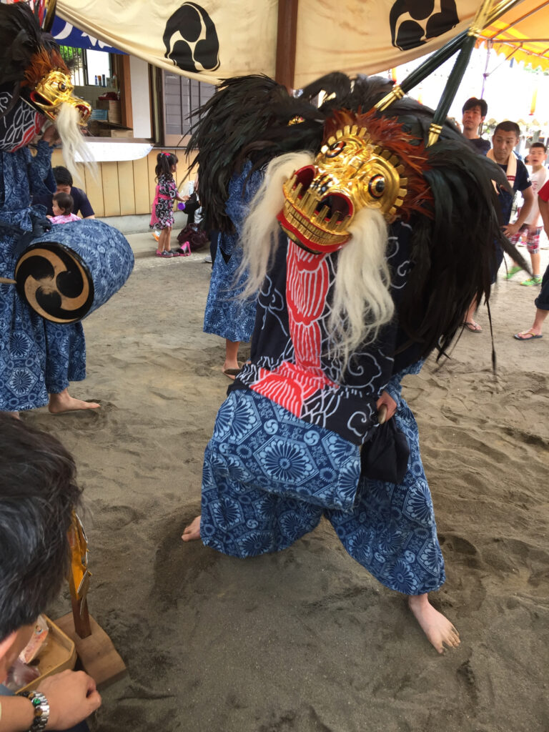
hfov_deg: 48.2
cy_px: 366
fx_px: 613
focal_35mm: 29
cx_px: 274
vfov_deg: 61.7
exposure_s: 1/60
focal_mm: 4.15
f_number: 2.2
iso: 40
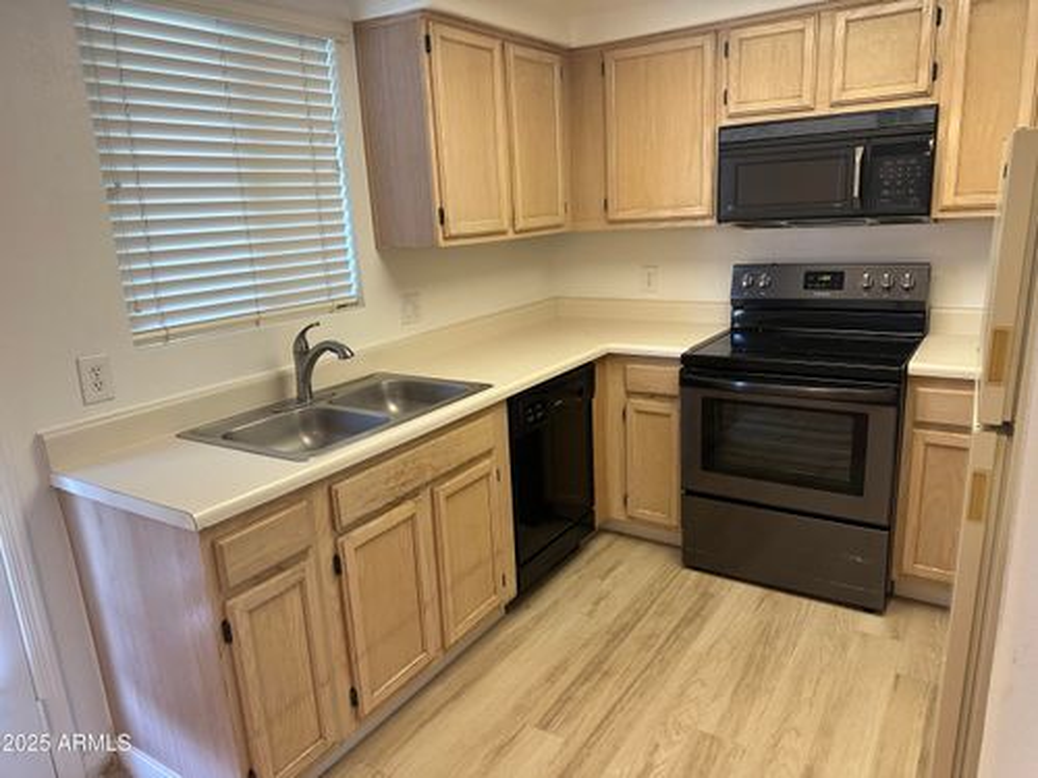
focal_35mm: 24
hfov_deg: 71.6
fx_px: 720
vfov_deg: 56.8
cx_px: 519
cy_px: 389
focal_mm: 6.86
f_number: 1.78
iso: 200
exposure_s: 1/120
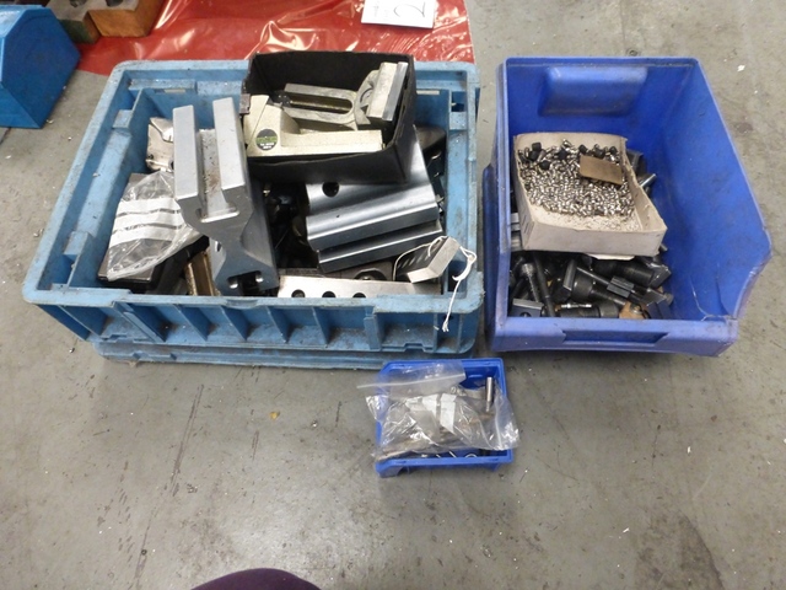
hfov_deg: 71.6
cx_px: 393
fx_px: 545
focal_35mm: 24
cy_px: 295
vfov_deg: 56.8
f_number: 3.3
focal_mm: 4.3
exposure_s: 1/60
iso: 800
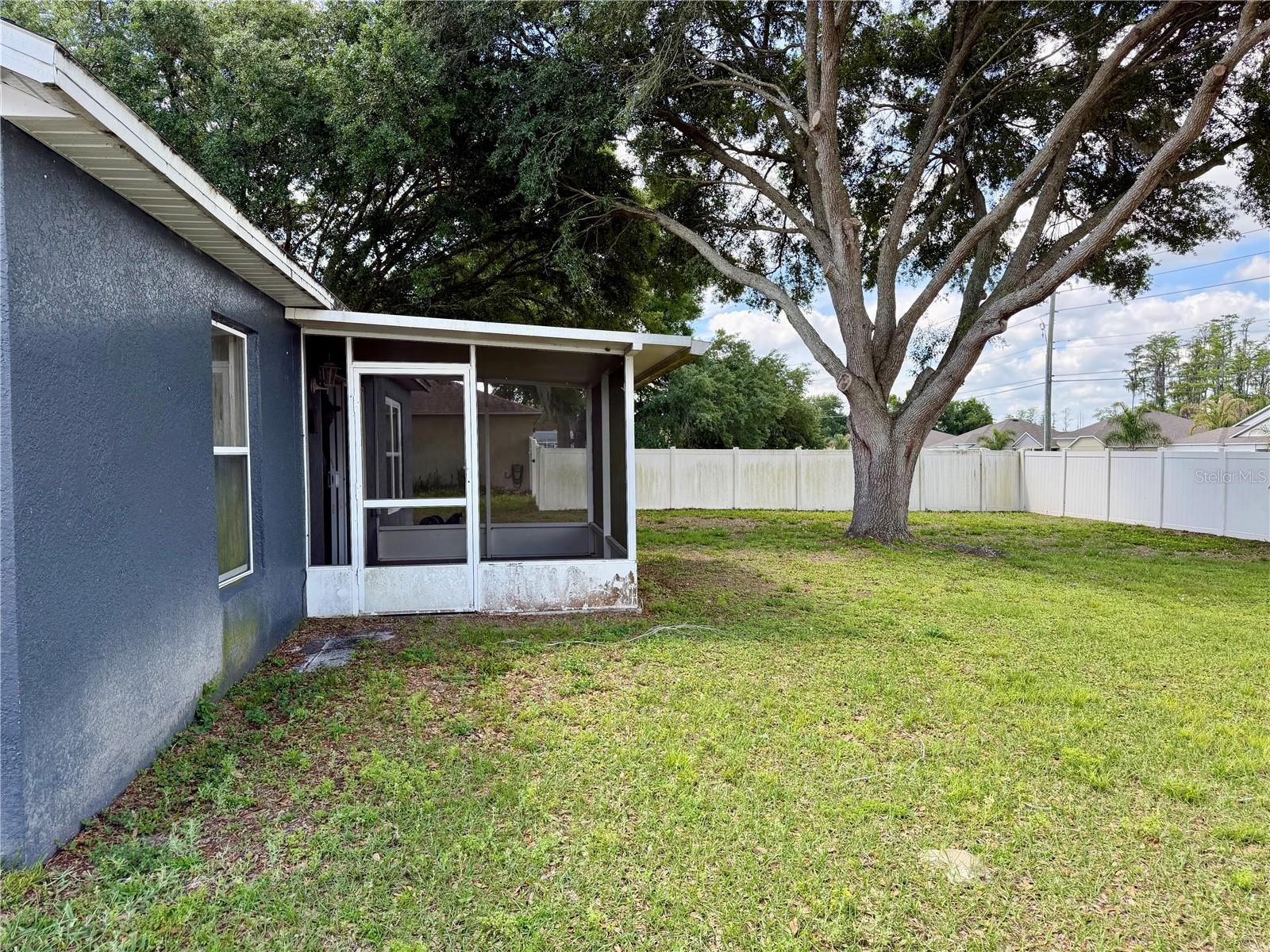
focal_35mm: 24
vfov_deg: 56.8
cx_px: 635
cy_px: 476
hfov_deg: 71.6
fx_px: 881
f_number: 1.78
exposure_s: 1/1314
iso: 100
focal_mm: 6.76
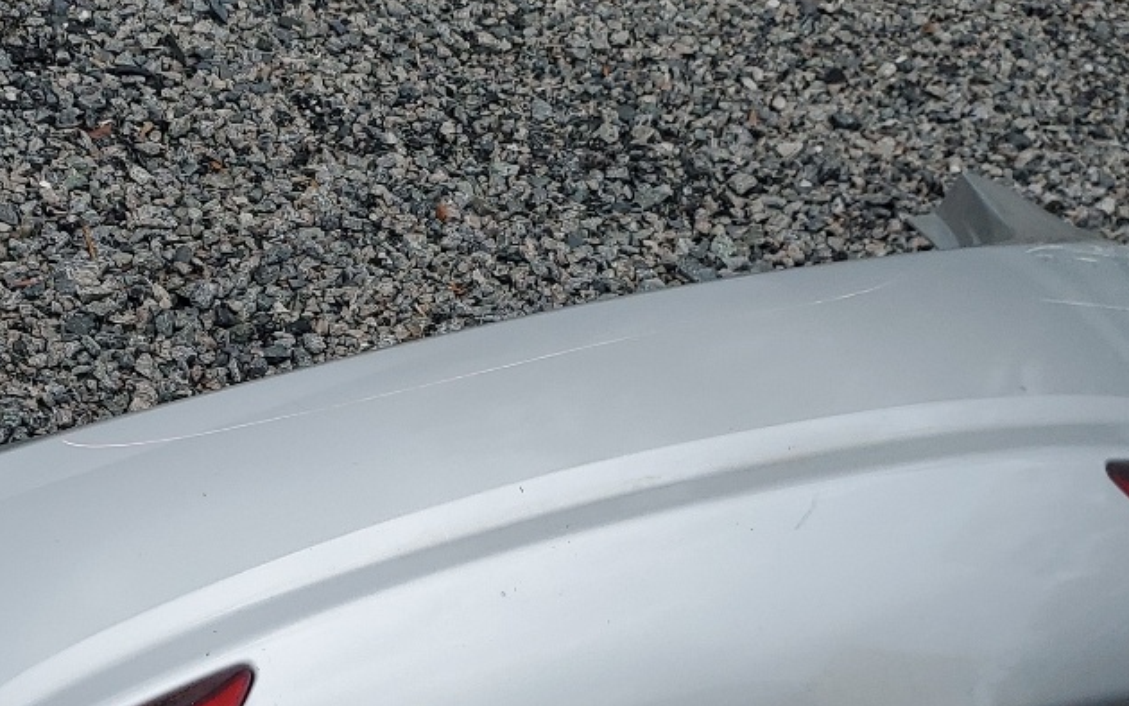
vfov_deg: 18.3
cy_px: 620
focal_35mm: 70
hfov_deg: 29.0
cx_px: 312
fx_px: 2154
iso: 50
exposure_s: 1/3333
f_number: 1.5
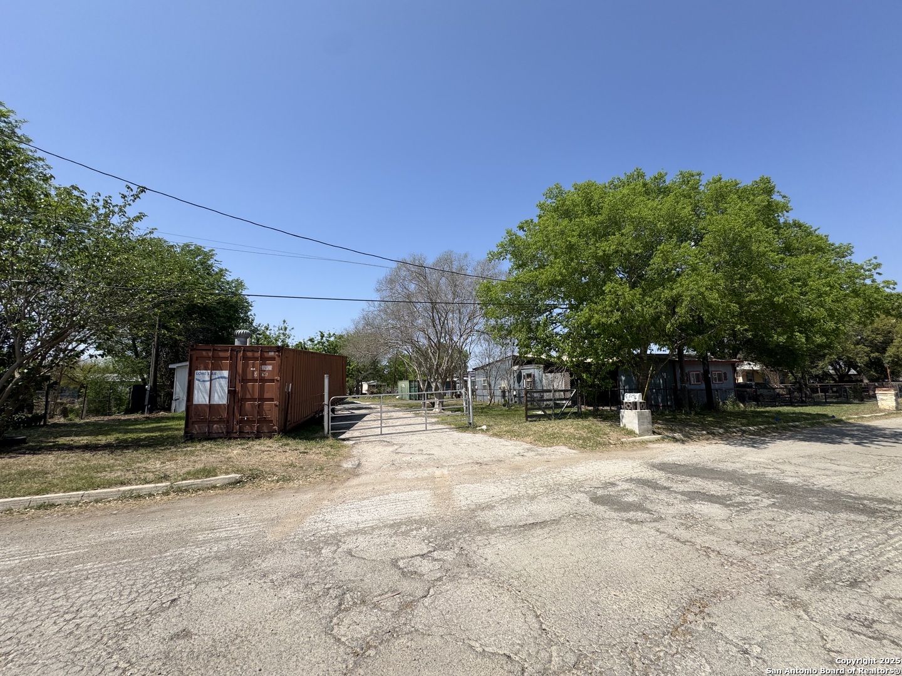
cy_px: 338
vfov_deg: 85.7
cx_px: 451
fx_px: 365
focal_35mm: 14
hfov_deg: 102.1
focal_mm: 2.22
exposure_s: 1/1832
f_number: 2.2
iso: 40
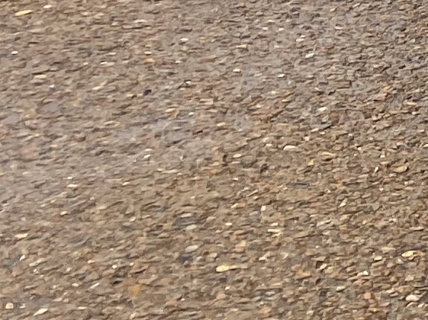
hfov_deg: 8.1
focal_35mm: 187
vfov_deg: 7.1
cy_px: -610
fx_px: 2311
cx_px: 1497
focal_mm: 4.25
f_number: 1.8
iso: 32
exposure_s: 1/285
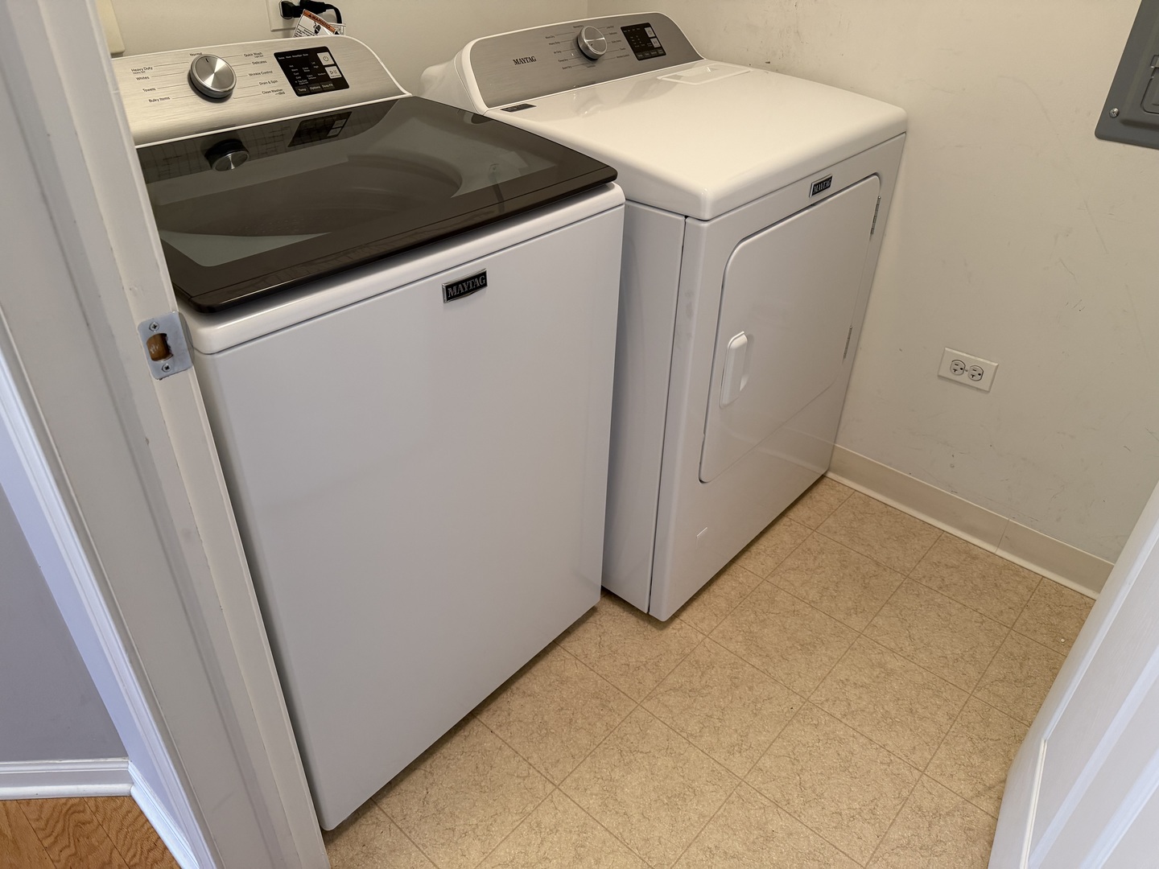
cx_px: 580
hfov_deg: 71.6
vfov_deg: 56.8
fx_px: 804
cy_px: 434
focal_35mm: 24
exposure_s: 1/60
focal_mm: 6.76
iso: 250
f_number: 1.78
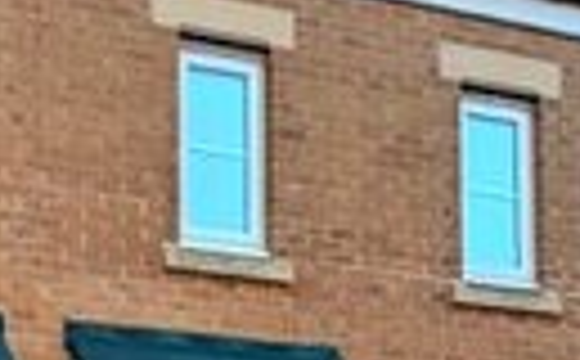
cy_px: 448
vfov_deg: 13.7
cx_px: 371
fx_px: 1451
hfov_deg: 22.5
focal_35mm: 92
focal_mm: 2.35
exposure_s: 1/1976
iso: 37
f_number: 2.2
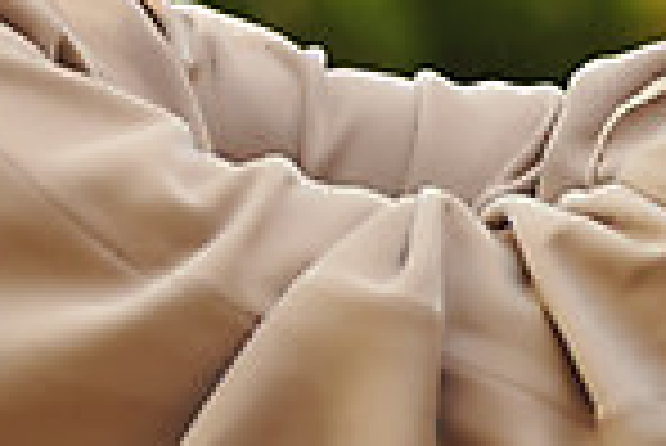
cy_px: -266
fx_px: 6370
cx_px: 385
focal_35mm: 344
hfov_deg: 6.0
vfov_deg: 4.0
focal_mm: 85
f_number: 3.5
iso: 500
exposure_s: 1/400
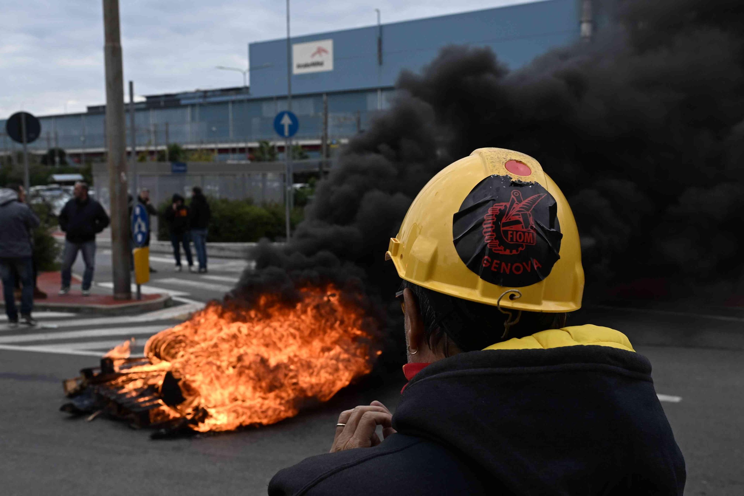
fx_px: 806
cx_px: 372
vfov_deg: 34.2
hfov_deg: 49.6
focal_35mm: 39
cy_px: 248
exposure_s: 1/640
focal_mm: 26
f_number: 6.3
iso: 320
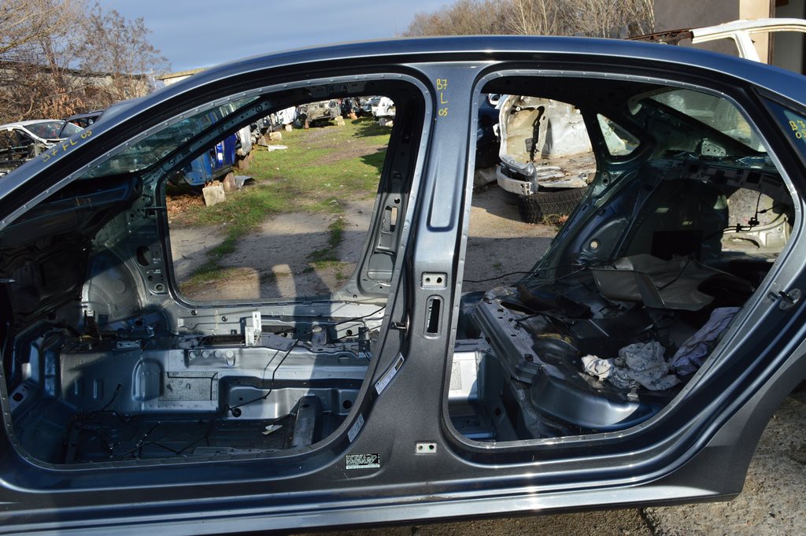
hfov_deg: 67.4
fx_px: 604
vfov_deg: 47.9
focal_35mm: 27
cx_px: 403
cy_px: 268
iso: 400
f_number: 10
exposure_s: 1/320
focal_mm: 18
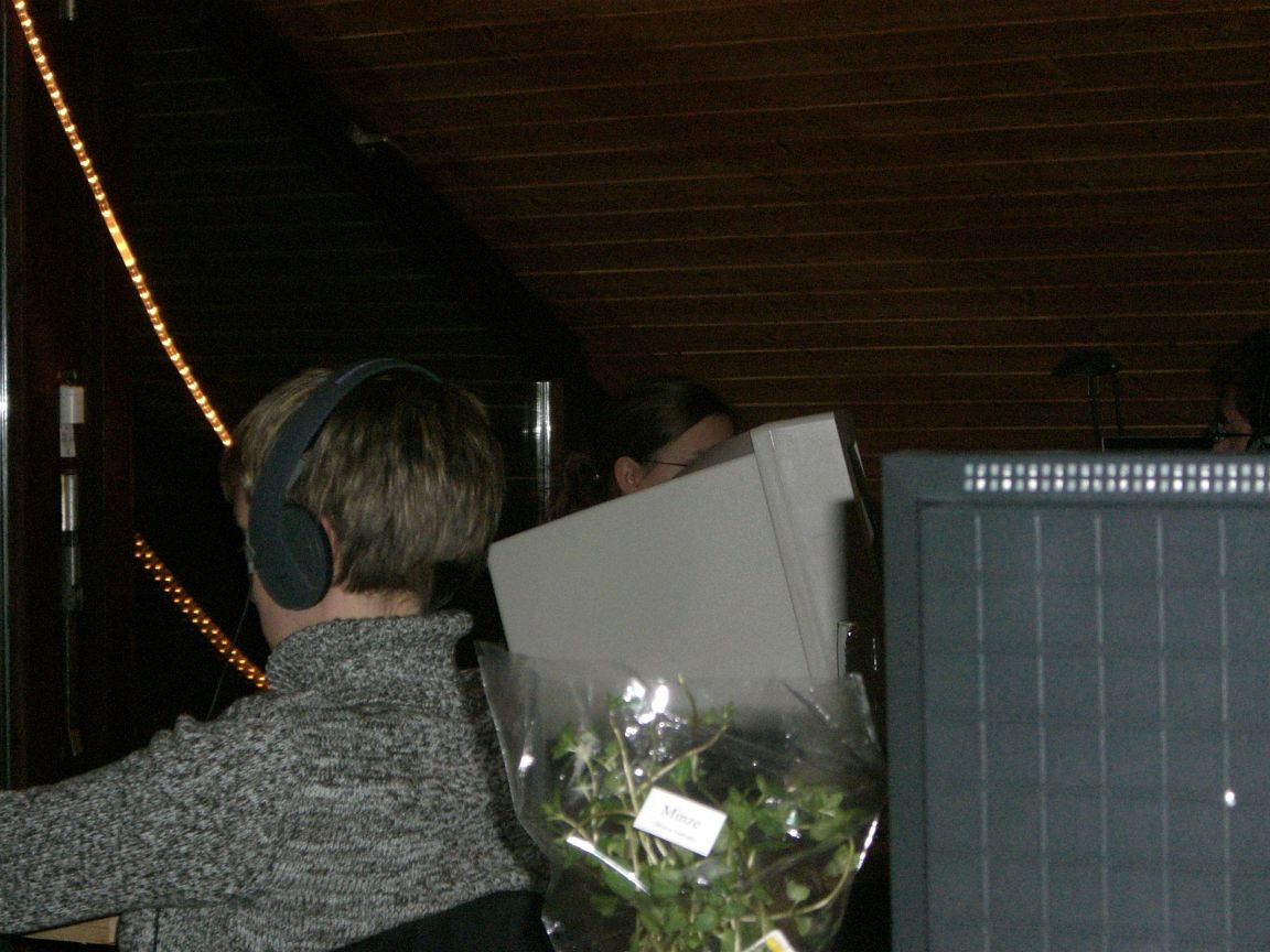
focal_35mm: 114
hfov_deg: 17.3
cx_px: 635
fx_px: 4182
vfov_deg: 13.0
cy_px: 476
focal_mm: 18.6
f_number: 5.2
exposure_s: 1/60
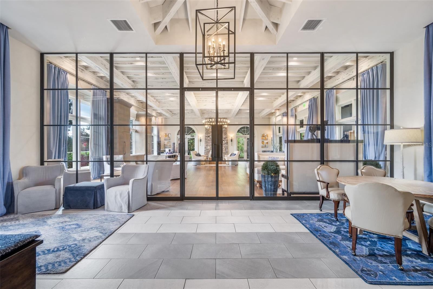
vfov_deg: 81.2
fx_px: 168
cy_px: 144
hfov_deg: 104.3
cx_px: 216
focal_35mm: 14
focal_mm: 14
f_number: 7.1
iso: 100
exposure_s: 3
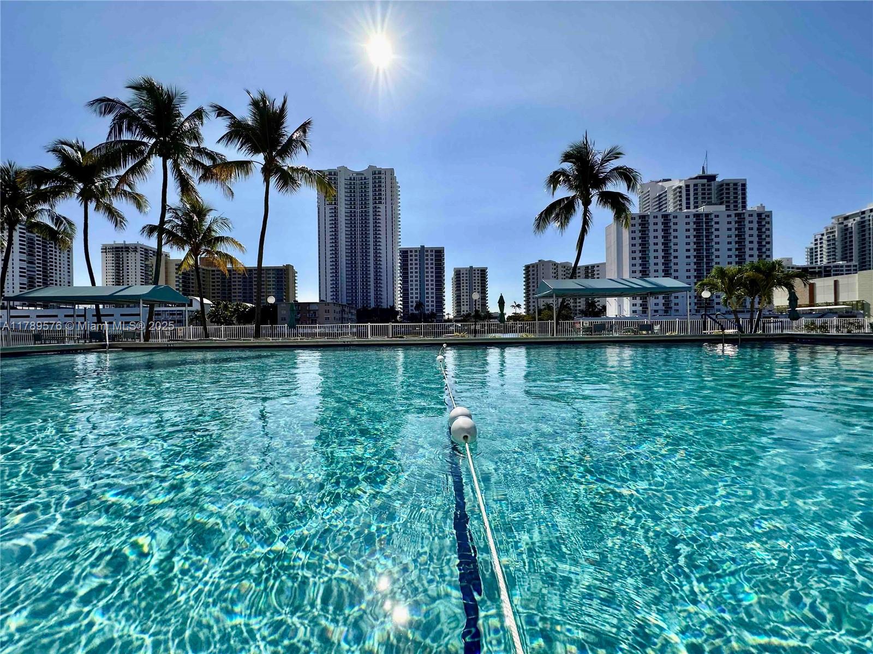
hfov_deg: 102.1
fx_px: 353
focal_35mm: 14
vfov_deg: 85.7
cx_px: 436
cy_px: 327
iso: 50
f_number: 2.2
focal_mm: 2.22
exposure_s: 1/4292
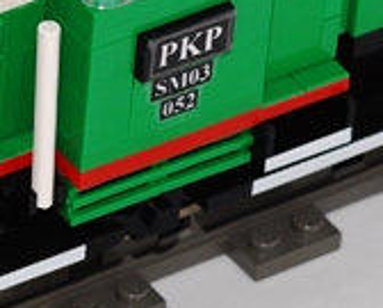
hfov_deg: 3.4
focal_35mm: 569
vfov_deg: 2.7
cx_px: 55
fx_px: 6464
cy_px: 55
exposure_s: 1/90
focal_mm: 85
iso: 320
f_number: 8
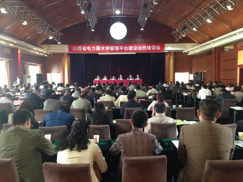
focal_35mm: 33
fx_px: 232
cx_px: 122
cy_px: 91
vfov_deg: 42.9
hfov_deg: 55.4
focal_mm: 4.13
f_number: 2.4
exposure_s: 1/20
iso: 400
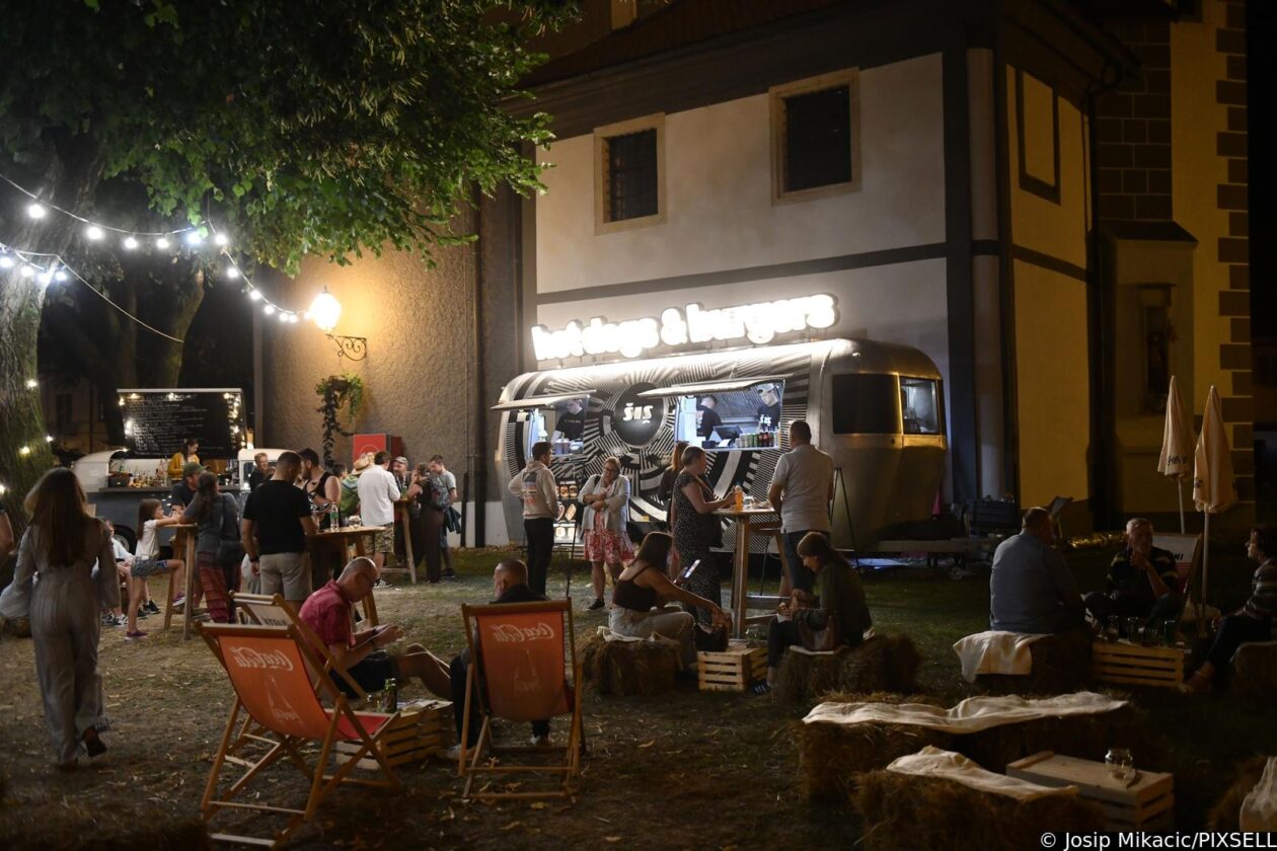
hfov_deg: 55.8
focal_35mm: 34
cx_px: 638
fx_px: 1206
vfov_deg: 38.9
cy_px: 426
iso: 4000
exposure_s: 1/250
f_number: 2.8
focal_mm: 34
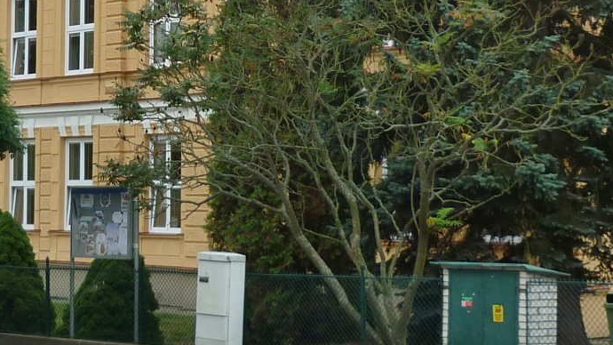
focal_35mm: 100
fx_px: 1625
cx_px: 161
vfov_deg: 12.0
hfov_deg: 21.2
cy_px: -11
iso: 80
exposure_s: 1/320
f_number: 2.8
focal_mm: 5.5
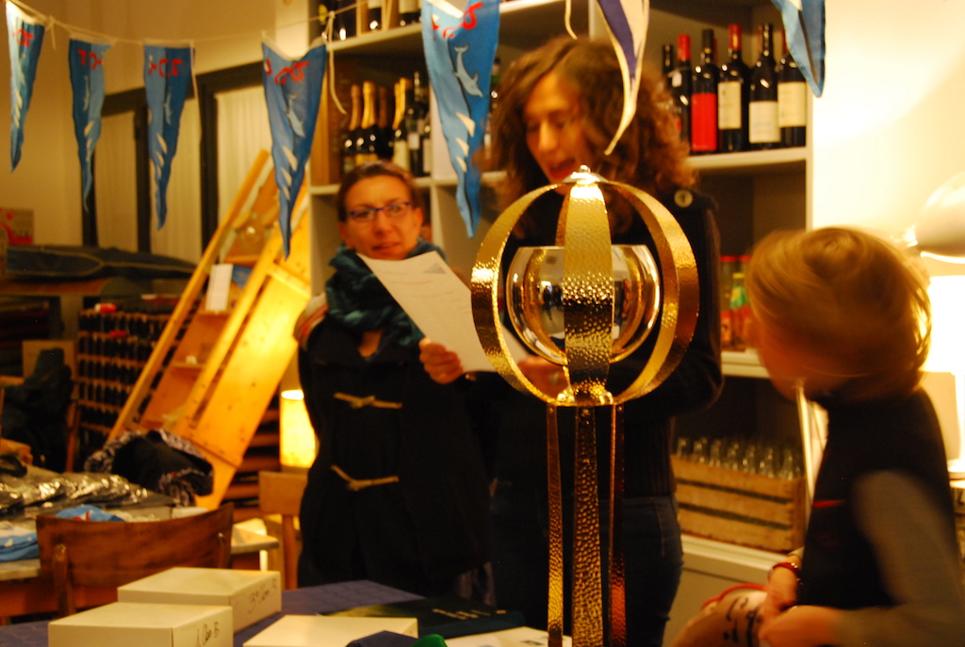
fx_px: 1692
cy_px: 324
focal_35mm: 63
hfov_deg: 31.8
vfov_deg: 21.7
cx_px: 482
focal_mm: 42
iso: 800
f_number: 5.3
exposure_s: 1/6
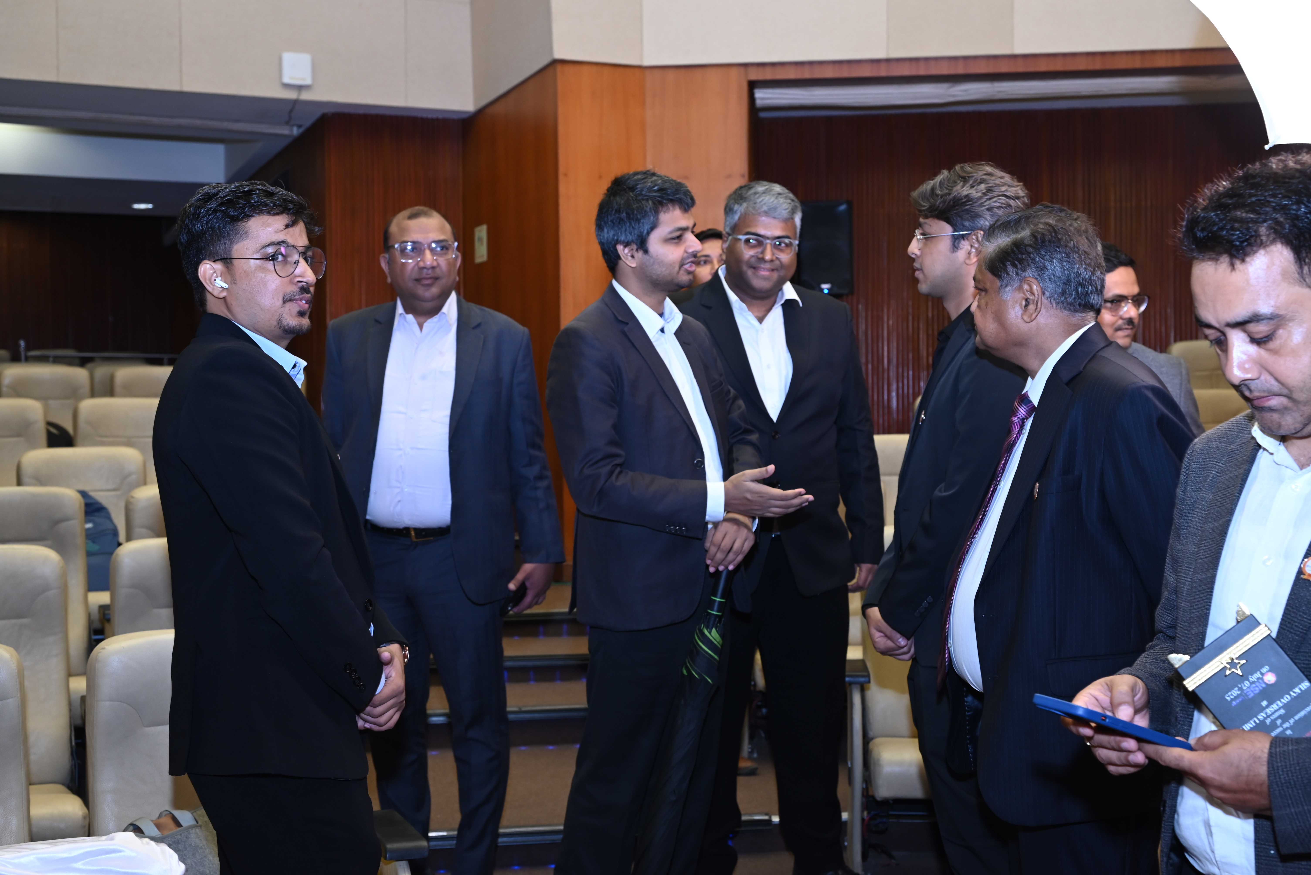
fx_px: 1457
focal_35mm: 40
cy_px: 438
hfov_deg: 48.4
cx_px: 656
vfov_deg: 33.4
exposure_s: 1/100
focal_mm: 40
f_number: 5.6
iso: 800
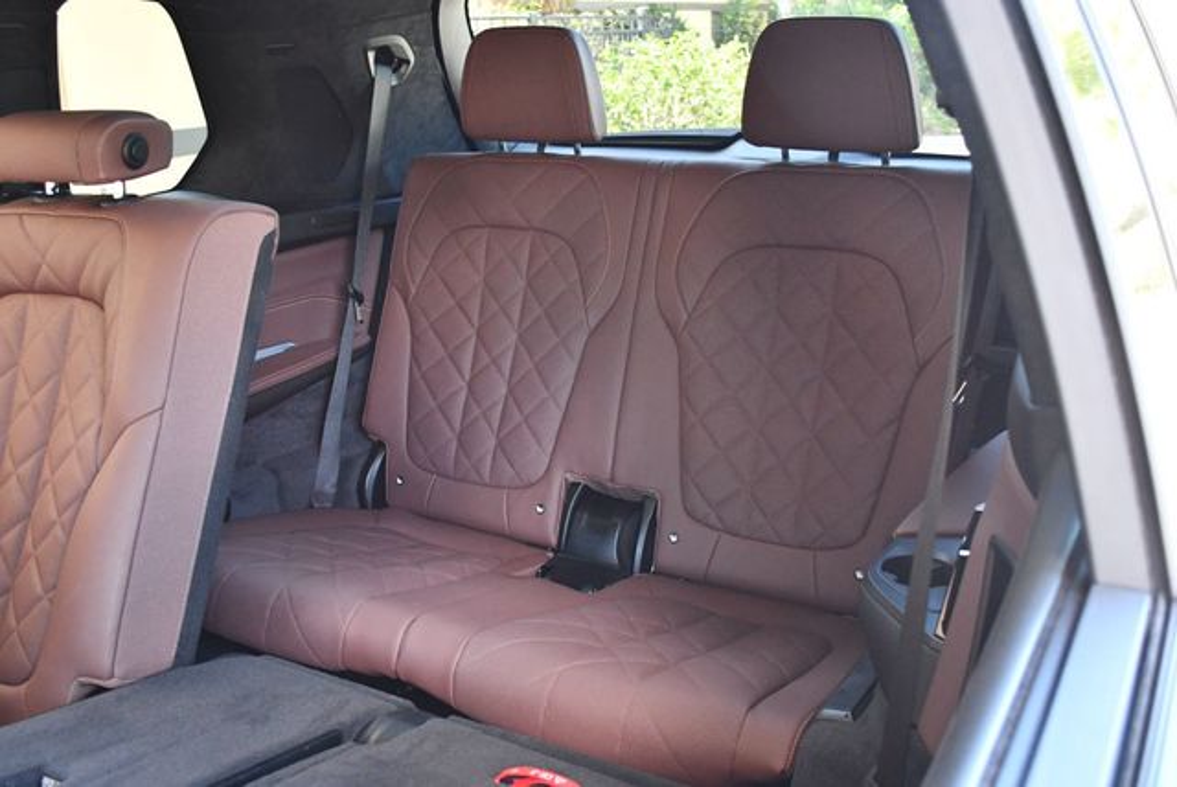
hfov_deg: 53.1
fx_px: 1178
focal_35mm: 36
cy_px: 394
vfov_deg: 36.9
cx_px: 588
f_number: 3.5
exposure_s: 1/125
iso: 1600
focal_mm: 18
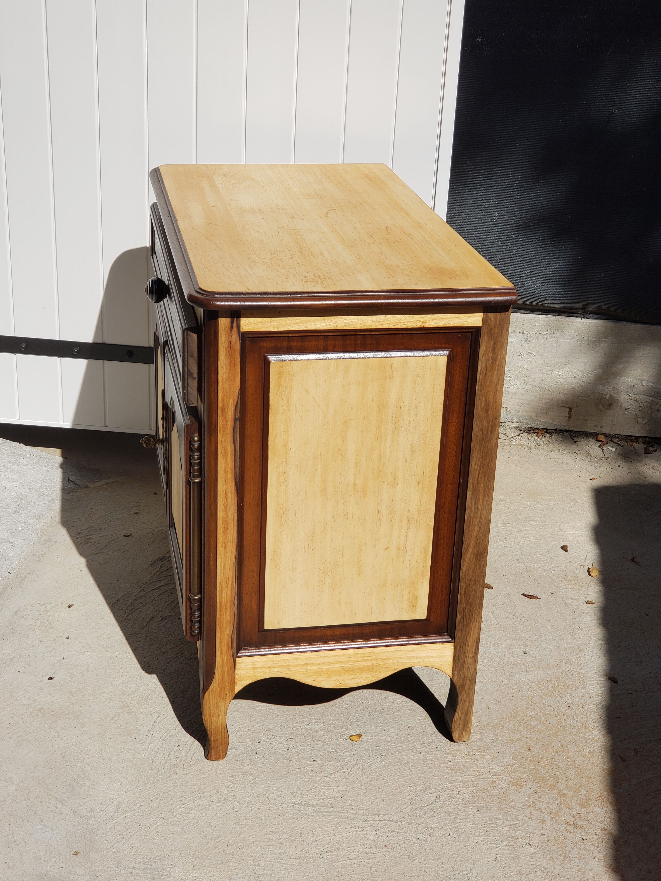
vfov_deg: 36.8
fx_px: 1324
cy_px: 440
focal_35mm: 52
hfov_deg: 28.0
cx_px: 330
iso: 32
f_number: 2.4
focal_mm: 6
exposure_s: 1/1245
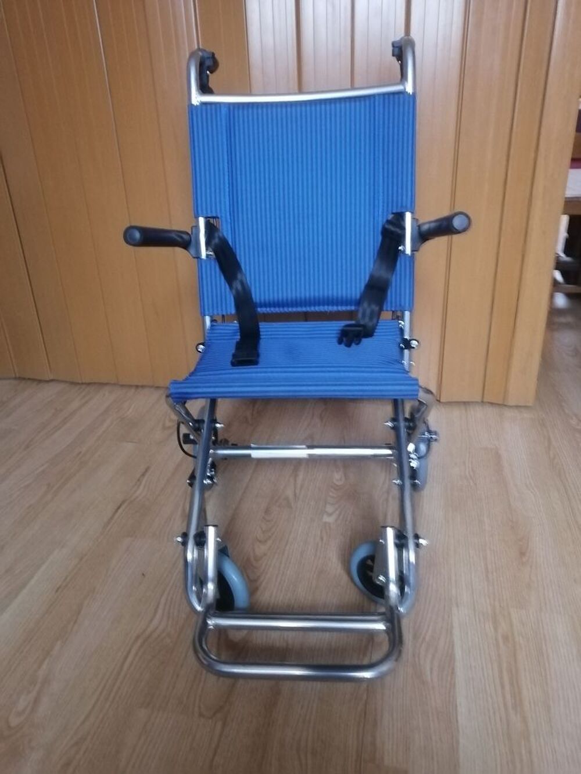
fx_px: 604
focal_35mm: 27
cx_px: 290
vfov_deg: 65.3
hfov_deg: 51.4
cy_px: 387
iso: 500
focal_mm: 3.62
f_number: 1.8
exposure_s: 1/20
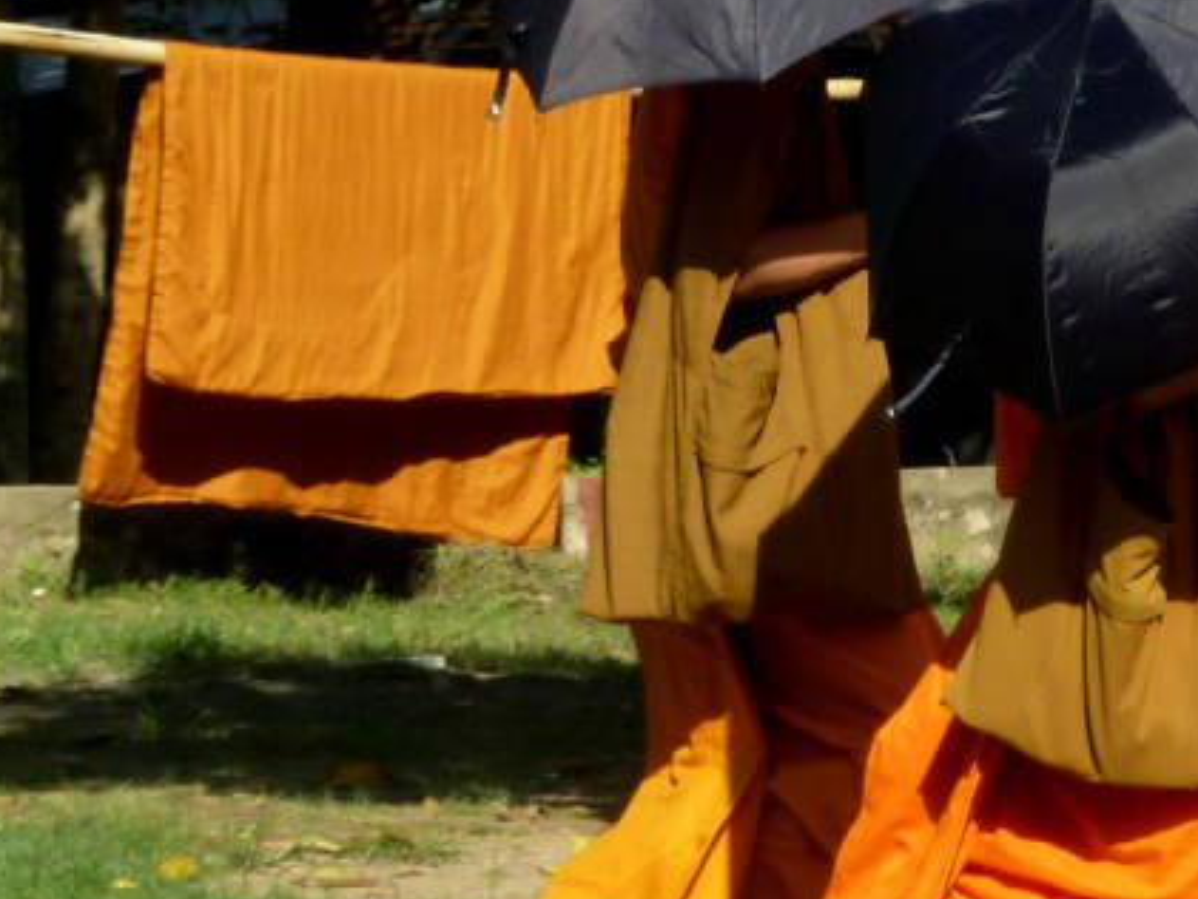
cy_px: 296
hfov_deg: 4.8
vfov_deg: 3.6
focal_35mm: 411
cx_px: 1258
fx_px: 14228
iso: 125
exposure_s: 1/500
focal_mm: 27.8
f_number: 4.5
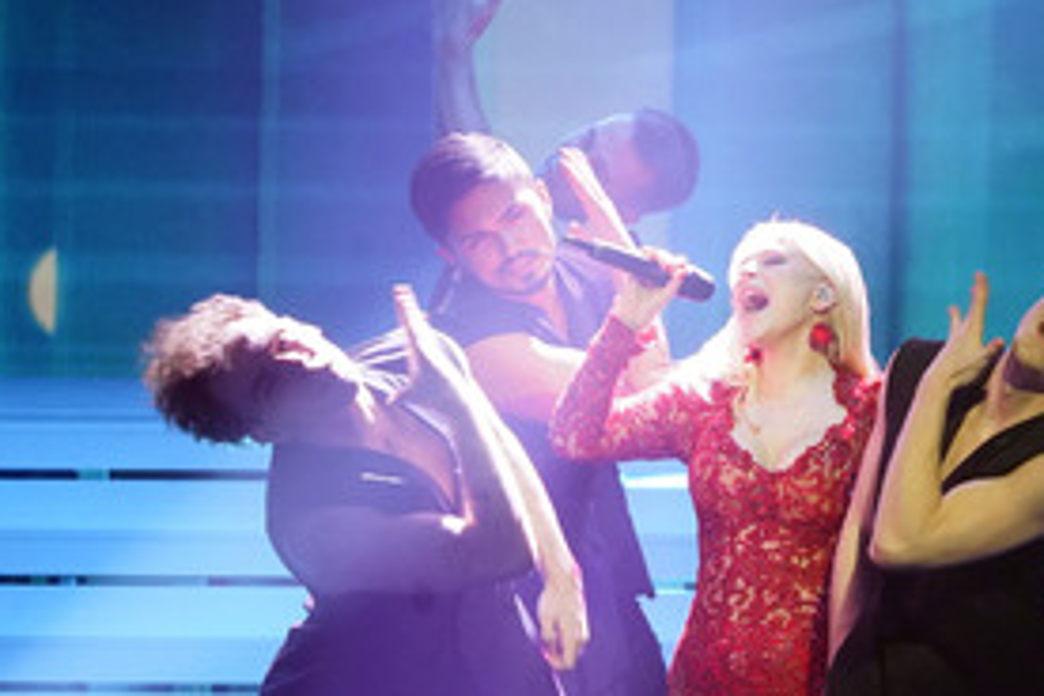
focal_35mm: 509
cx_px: 800
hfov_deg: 4.0
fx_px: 14760
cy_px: 465
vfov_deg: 2.7
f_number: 6.3
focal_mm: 312
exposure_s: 1/250
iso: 6400
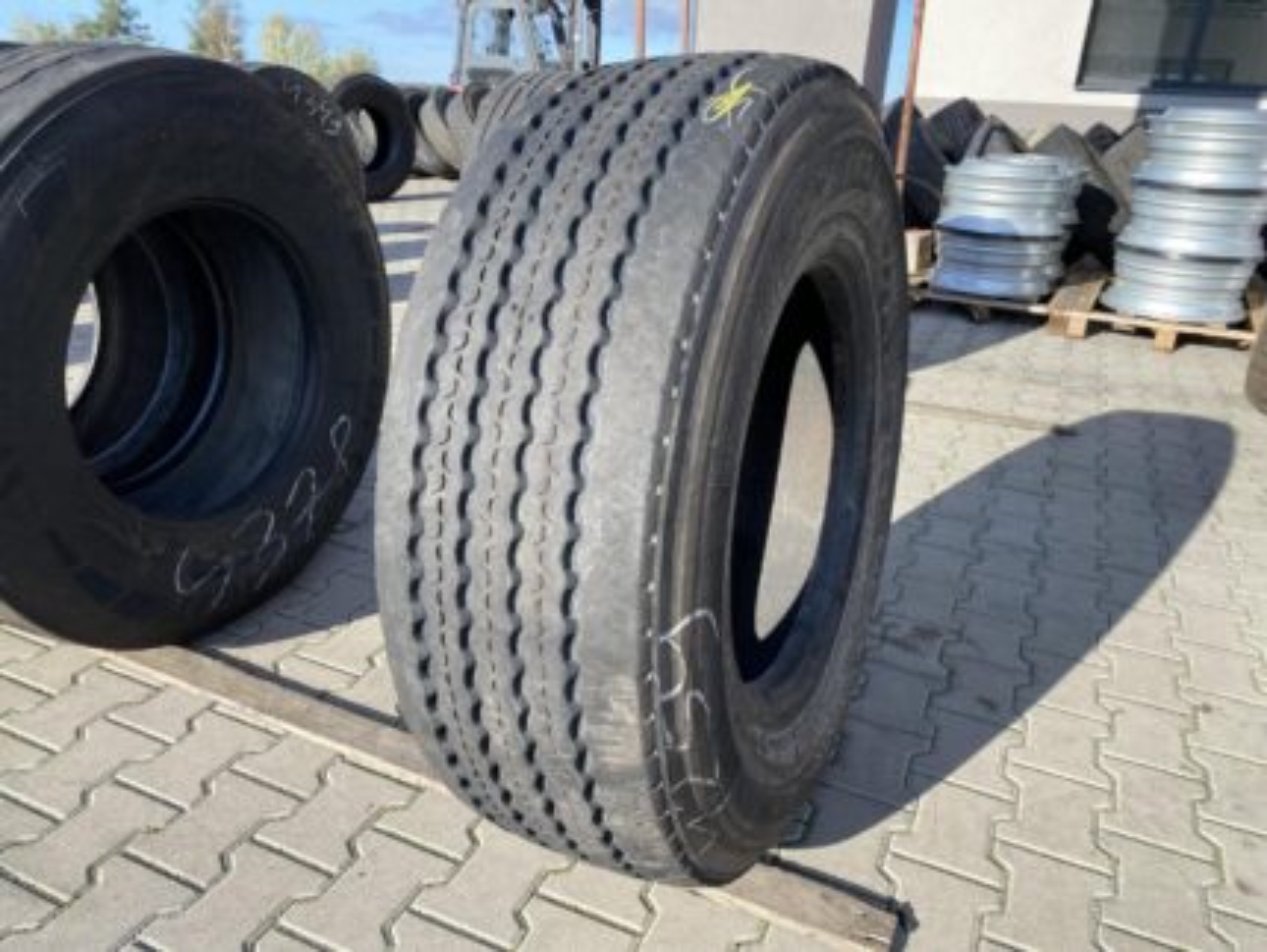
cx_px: 634
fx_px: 952
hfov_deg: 67.3
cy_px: 476
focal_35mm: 26
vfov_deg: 53.1
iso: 32
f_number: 1.8
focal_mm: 4.25
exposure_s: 1/810
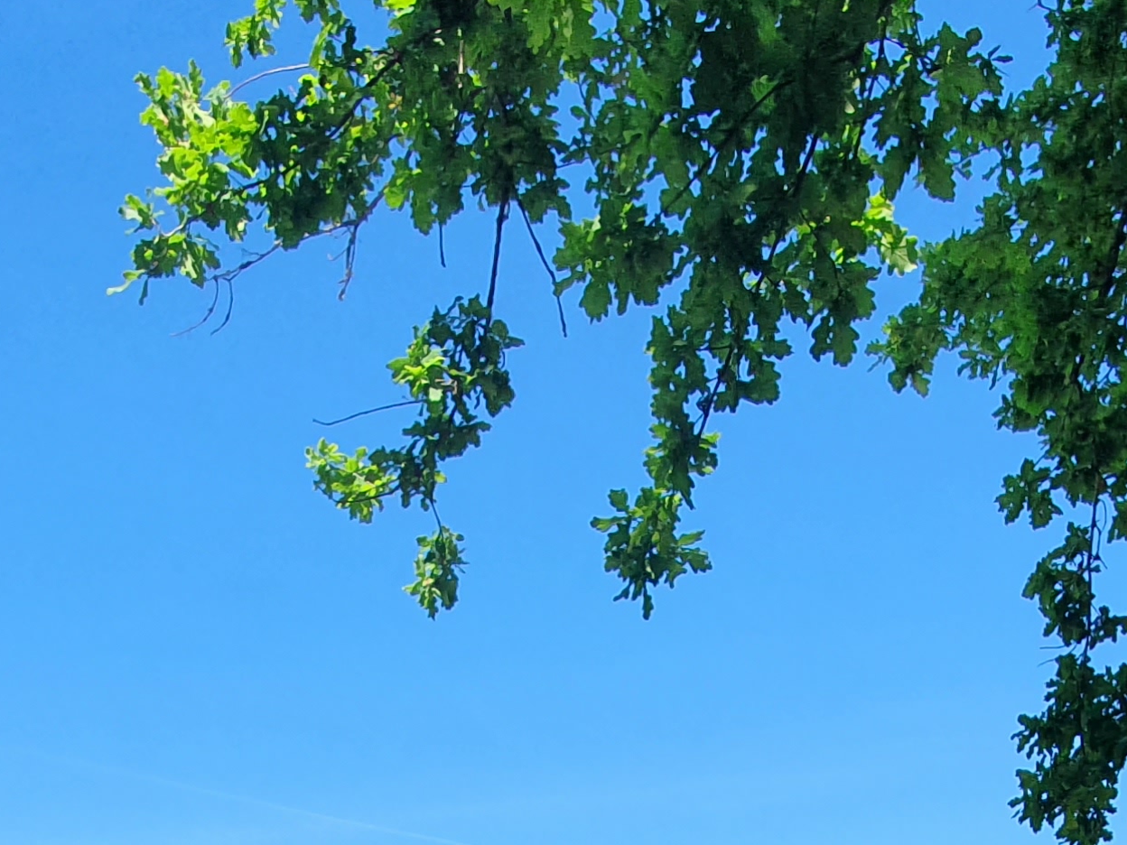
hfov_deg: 39.6
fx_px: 1563
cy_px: 1366
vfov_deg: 22.7
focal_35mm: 48
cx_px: 615
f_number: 2.2
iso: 50
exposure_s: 1/722
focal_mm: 1.8
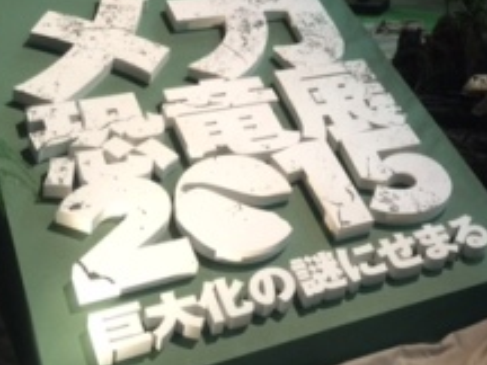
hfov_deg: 28.4
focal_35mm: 67
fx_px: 943
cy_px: -33
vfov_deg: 20.9
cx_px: 386
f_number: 2.2
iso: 64
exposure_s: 1/15
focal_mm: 4.15
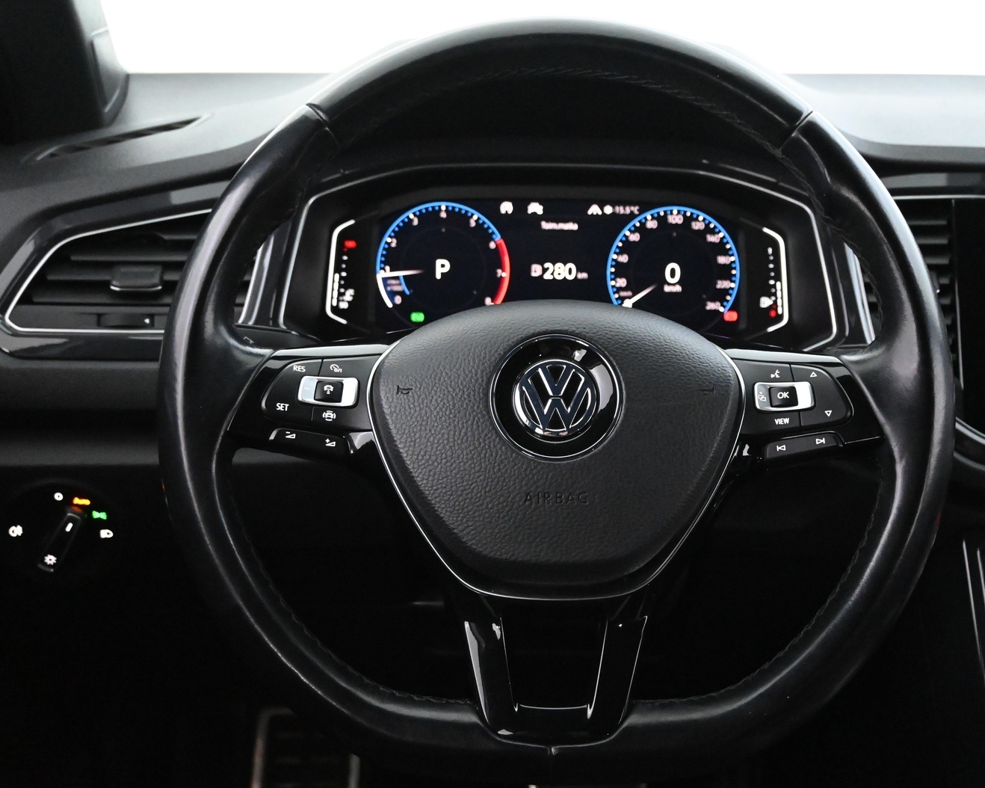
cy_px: 403
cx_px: 552
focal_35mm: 45
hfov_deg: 41.1
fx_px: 1312
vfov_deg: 33.4
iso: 8000
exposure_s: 1/40
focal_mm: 26
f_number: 4.5
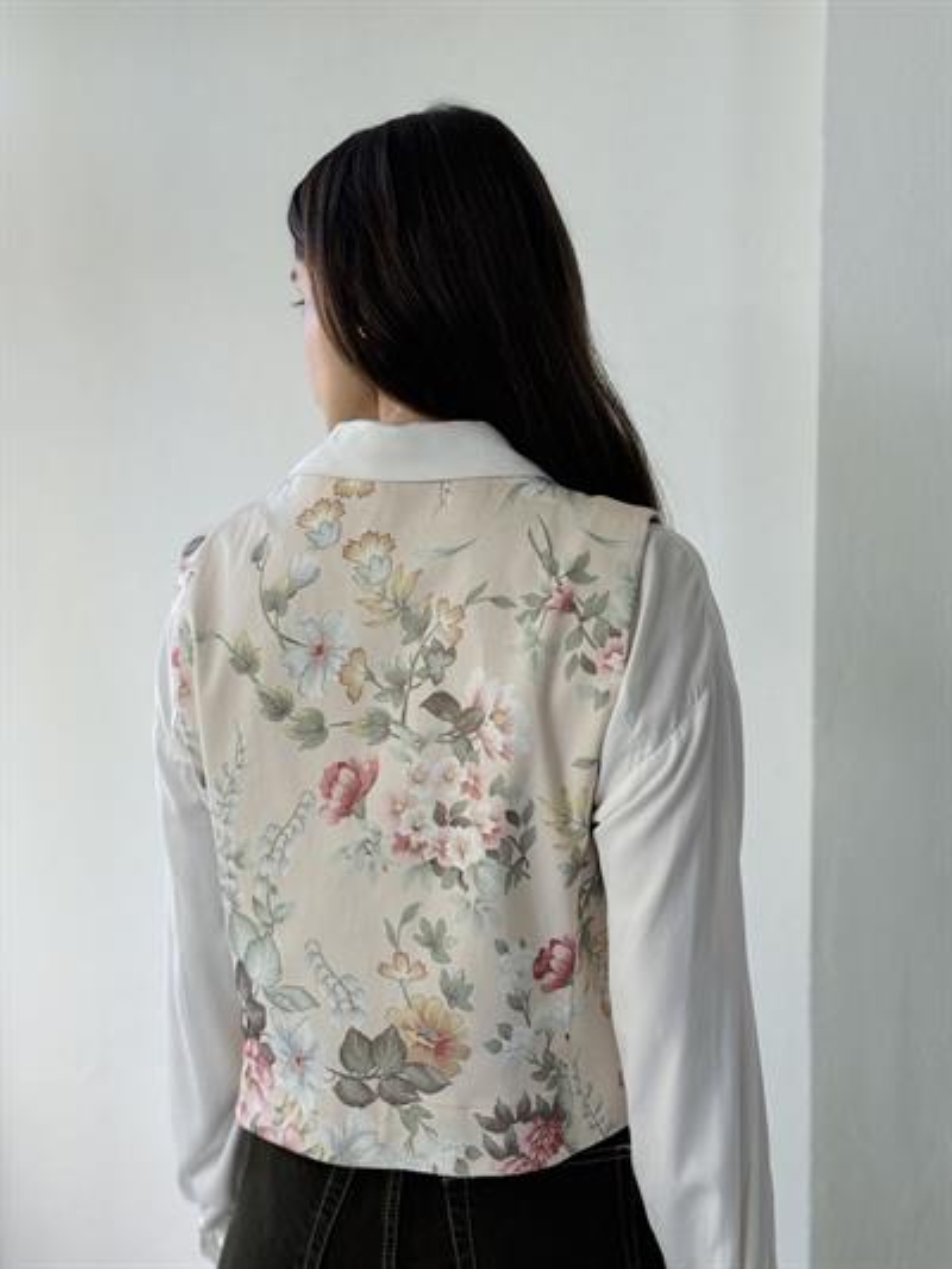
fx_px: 1759
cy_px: 634
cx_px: 476
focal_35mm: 48
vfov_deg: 39.6
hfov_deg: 30.3
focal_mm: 6.76
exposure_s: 1/222
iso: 64
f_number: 1.78
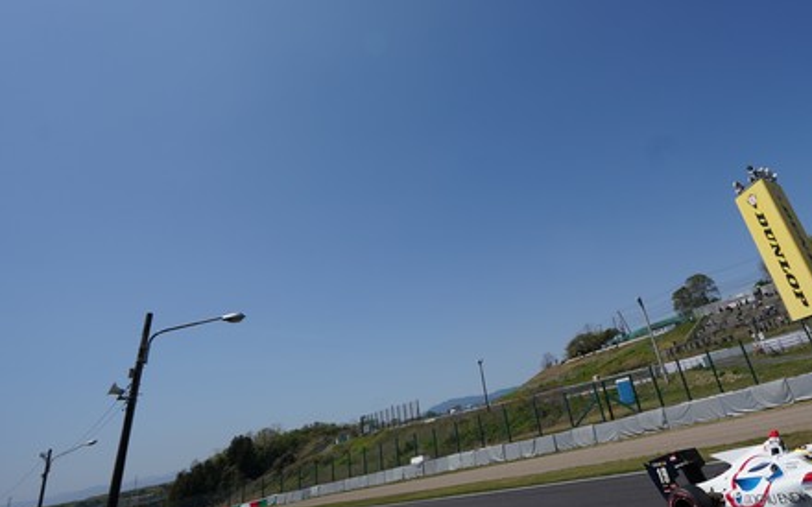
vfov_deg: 58.5
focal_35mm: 20
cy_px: 175
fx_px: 443
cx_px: 502
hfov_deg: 83.6
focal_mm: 12
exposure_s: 1/1600
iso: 200
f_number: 6.3
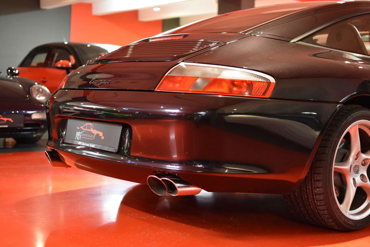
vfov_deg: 25.8
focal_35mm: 52
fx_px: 540
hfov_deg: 37.9
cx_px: 185
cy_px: 124
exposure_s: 1/60
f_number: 1.8
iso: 1400
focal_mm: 35
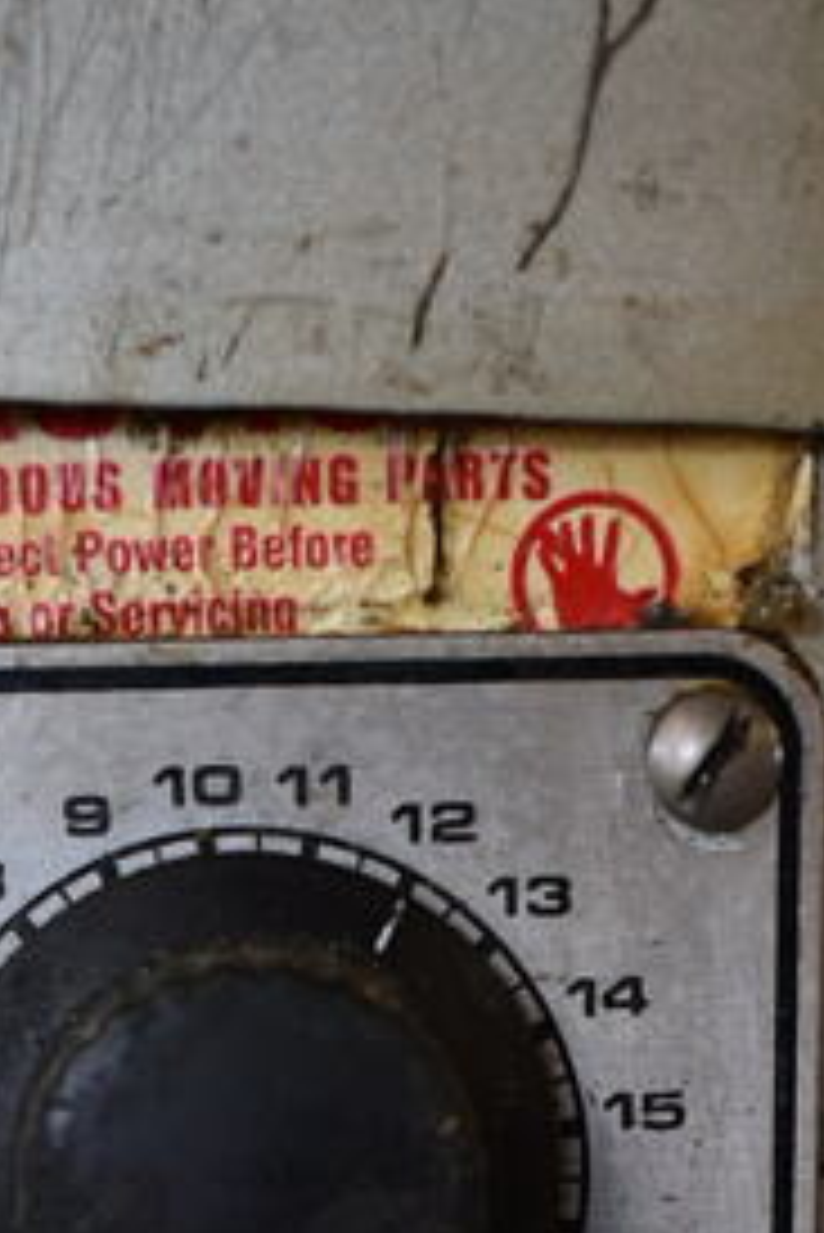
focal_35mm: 90
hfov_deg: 15.2
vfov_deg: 20.6
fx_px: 3086
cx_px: 261
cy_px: 1618
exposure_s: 1/30
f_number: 3.5
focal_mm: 18
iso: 110
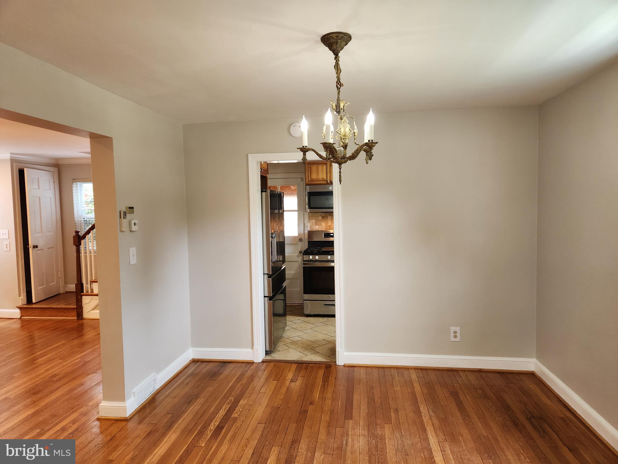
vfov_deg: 58.9
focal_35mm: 23
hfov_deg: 73.9
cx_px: 309
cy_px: 232
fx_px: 411
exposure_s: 1/120
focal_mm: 5.4
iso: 160
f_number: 1.8
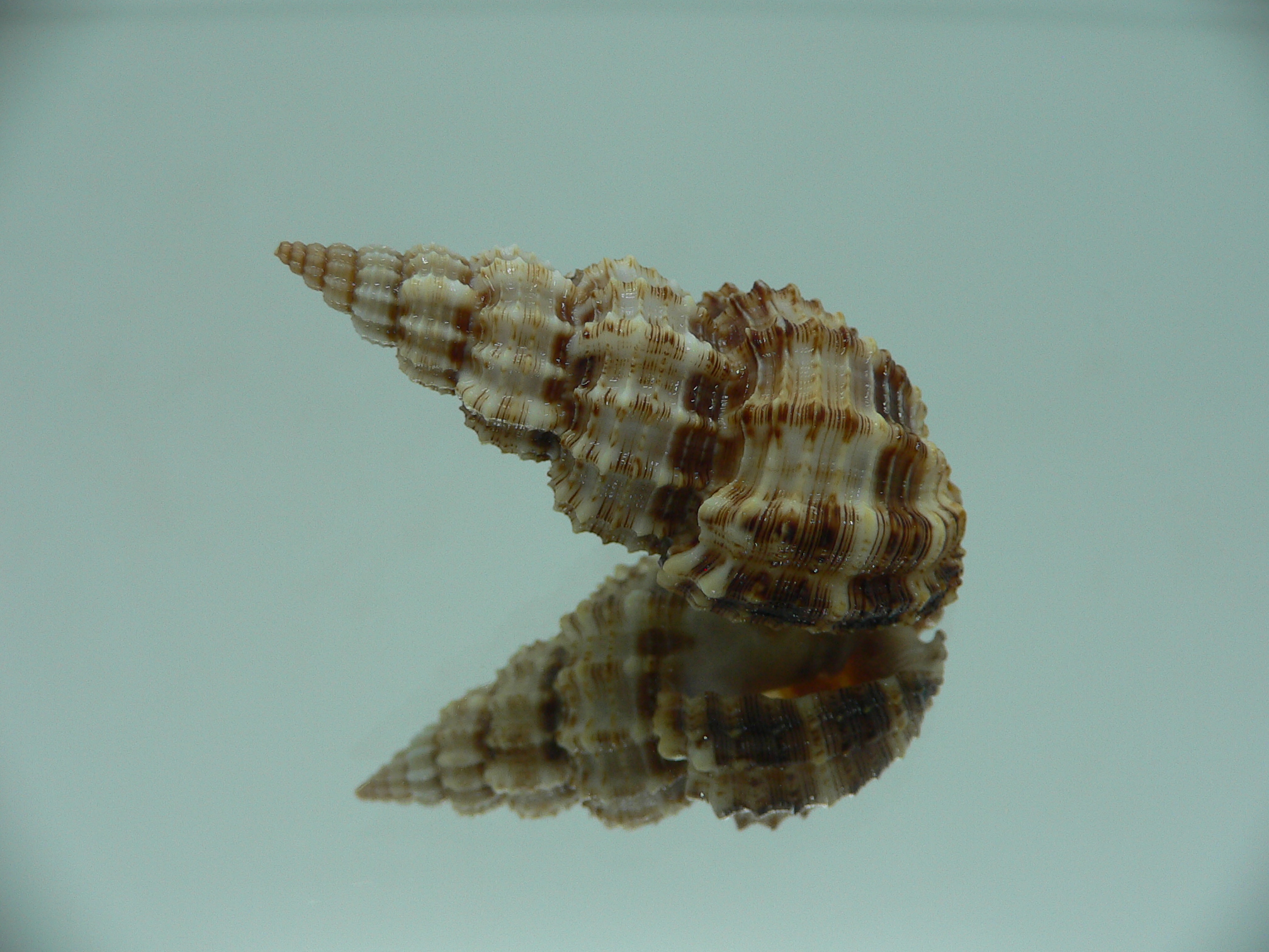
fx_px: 1283
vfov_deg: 40.7
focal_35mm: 35
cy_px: 476
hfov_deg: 52.6
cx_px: 634
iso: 80
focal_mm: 4.6
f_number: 2.8
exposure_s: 1/60
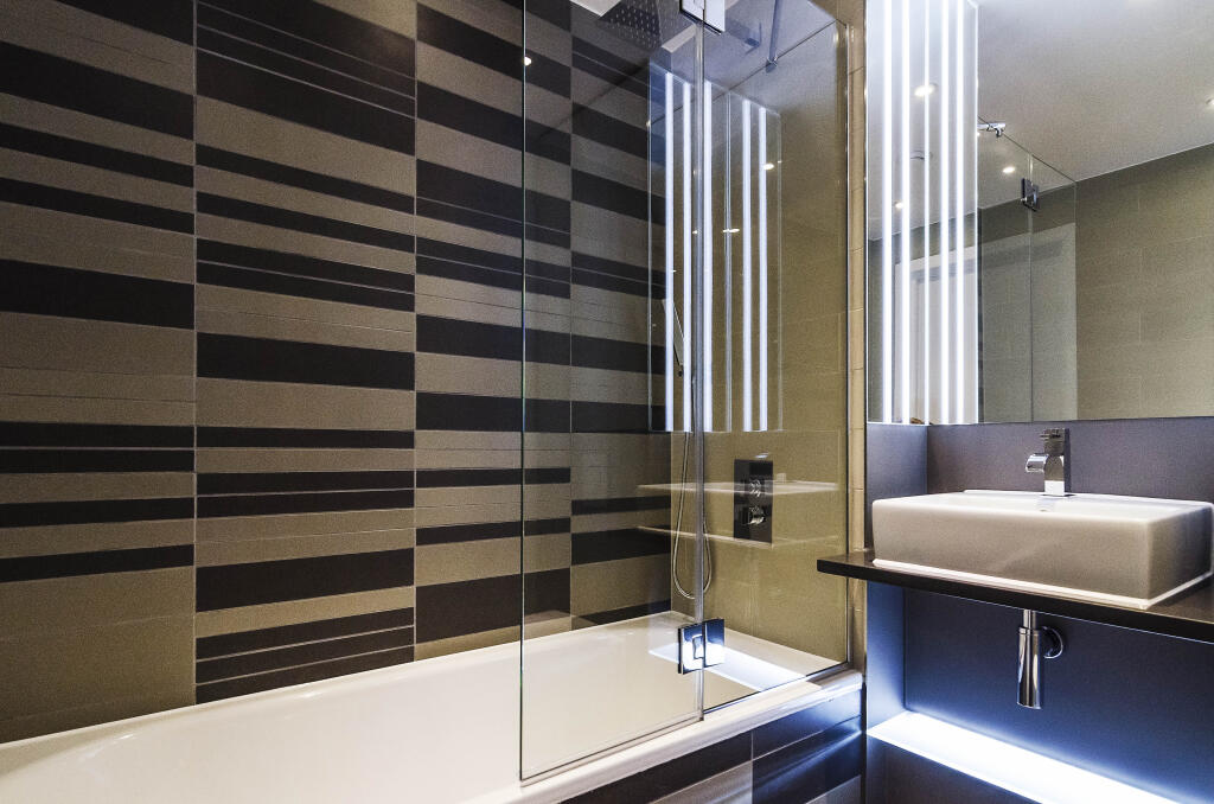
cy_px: 402
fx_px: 555
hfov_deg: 95.1
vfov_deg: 71.8
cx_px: 607
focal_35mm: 16
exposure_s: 1/30
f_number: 7.1
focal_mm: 11
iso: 640
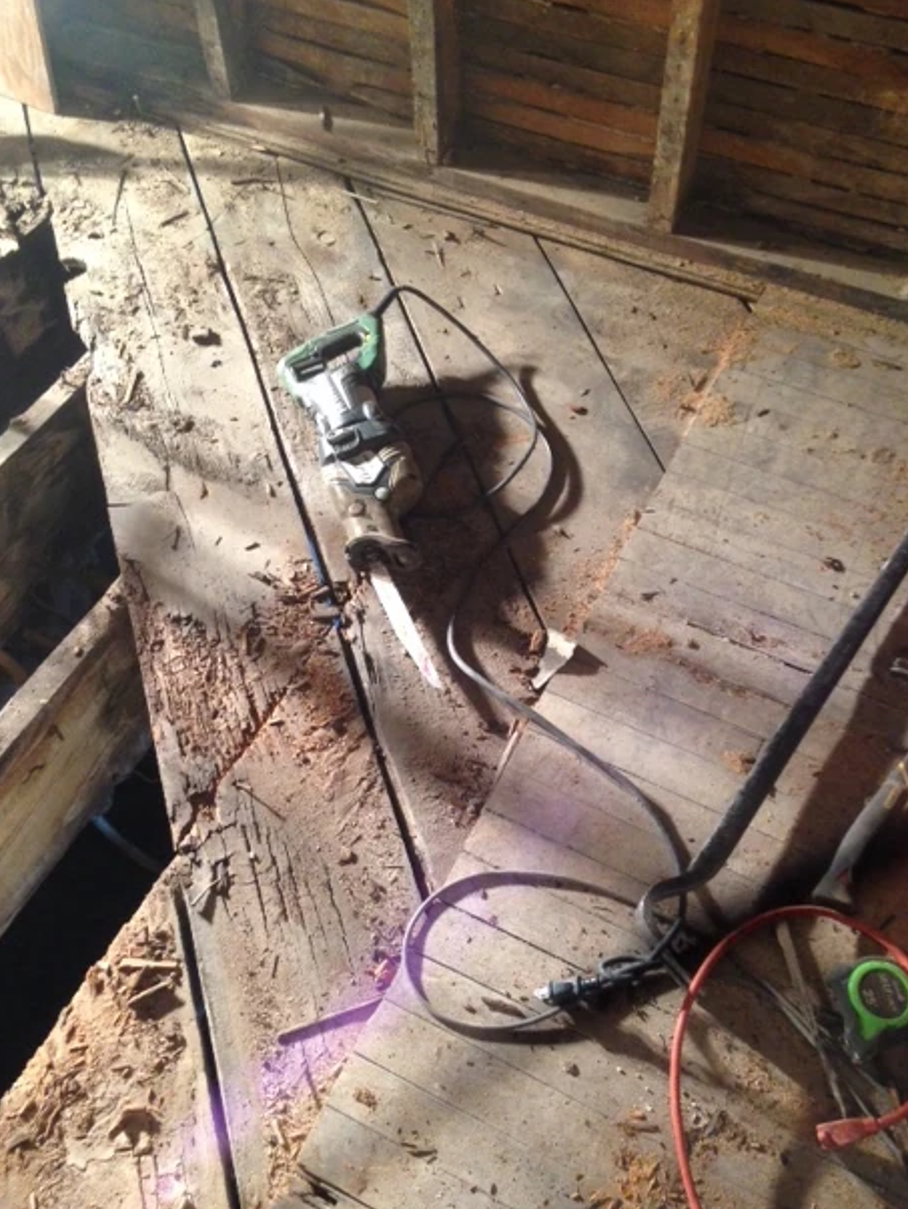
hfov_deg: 40.7
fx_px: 1223
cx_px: 463
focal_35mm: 35
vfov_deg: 52.6
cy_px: 610
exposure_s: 1/20
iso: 160
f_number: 2.4
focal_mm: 4.12
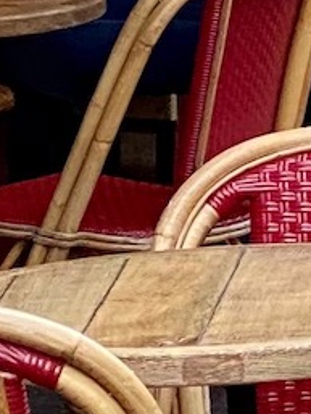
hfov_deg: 3.5
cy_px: -150
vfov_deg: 4.9
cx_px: 1194
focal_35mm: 405
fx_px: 4847
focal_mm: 6
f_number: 2
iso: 125
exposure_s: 1/50
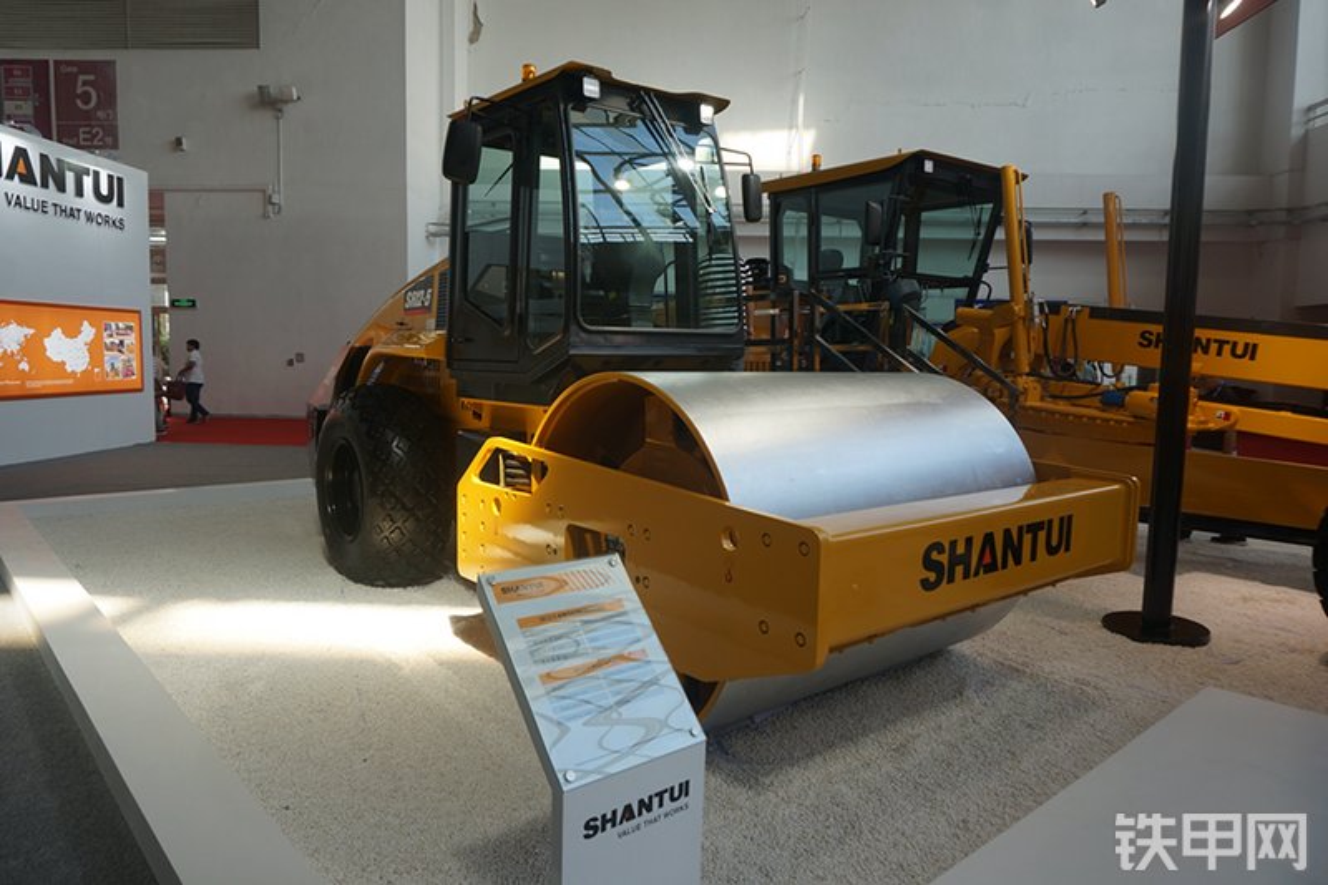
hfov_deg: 73.8
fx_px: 885
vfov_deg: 53.1
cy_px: 442
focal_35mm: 24
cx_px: 664
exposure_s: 1/60
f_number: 4.5
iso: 100
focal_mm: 16
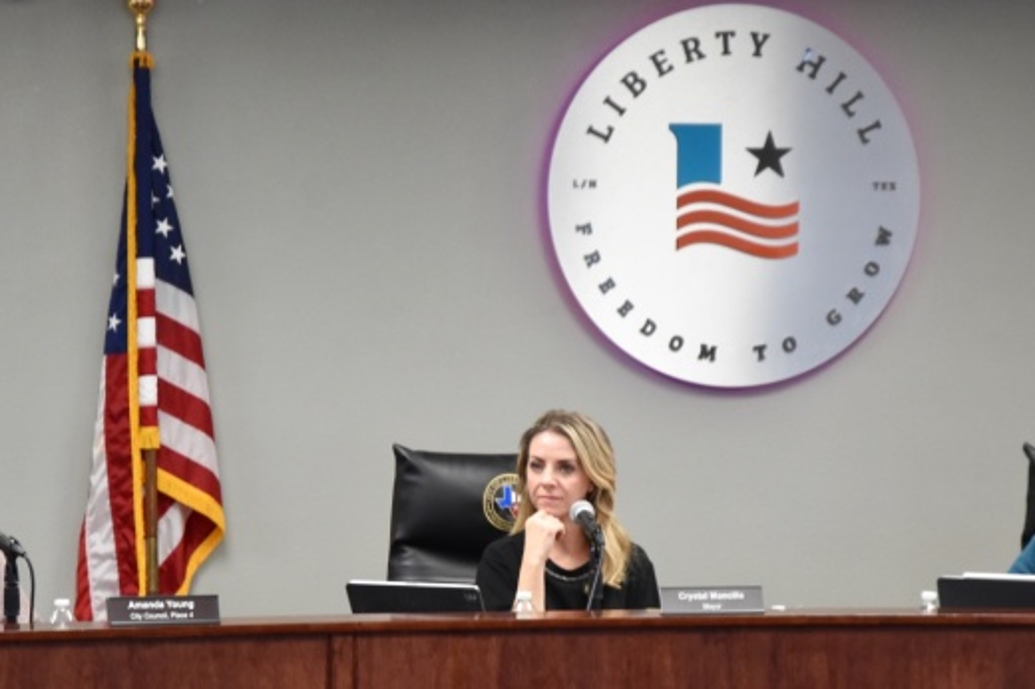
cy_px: 344
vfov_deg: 13.0
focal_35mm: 105
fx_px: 3017
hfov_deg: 19.5
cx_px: 518
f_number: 4.5
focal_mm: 70
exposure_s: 1/80
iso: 1250
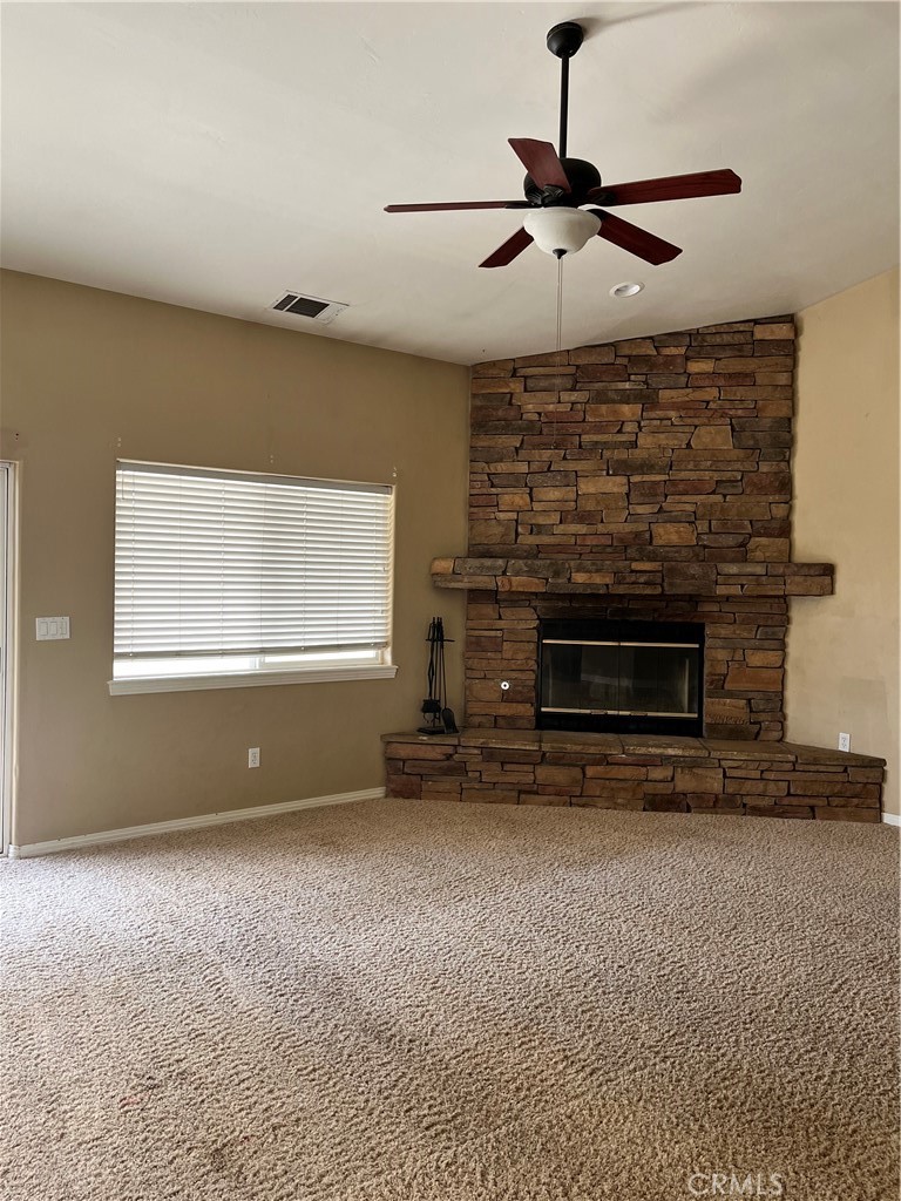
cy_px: 600
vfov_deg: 67.3
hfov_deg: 53.1
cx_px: 450
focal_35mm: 26
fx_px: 902
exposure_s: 1/121
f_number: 1.6
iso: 125
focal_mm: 5.1
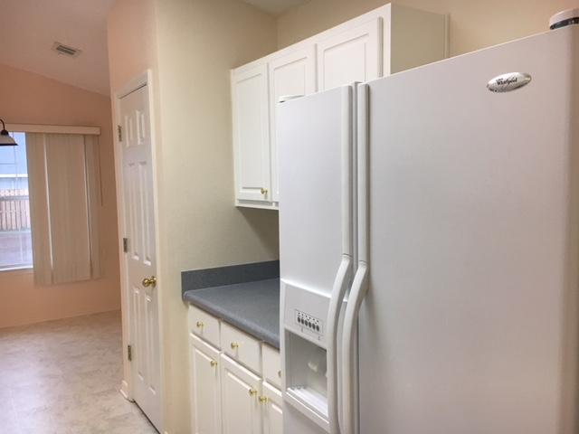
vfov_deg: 48.2
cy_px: 217
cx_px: 290
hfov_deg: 61.7
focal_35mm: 29
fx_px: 485
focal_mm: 4.15
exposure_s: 1/30
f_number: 2.2
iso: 40
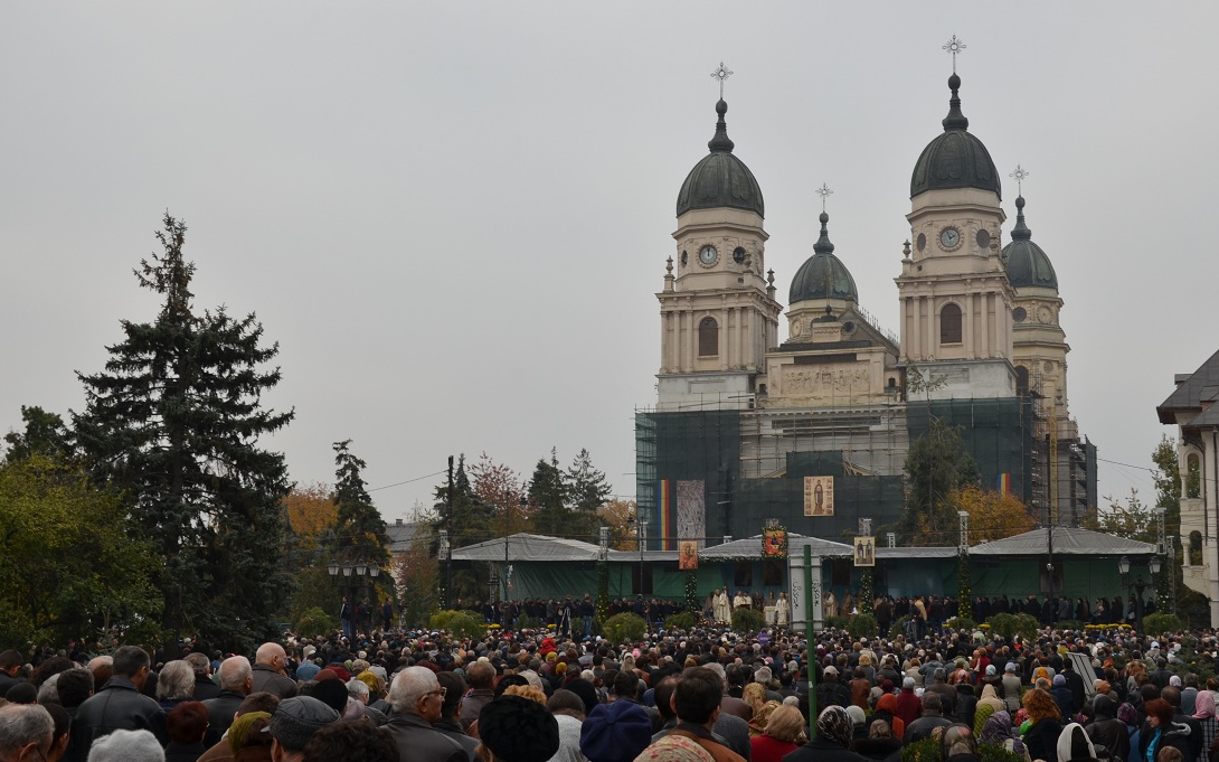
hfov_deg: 42.6
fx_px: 1561
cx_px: 668
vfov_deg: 27.4
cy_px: 435
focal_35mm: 47
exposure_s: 1/200
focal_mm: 28
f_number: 10
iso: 200
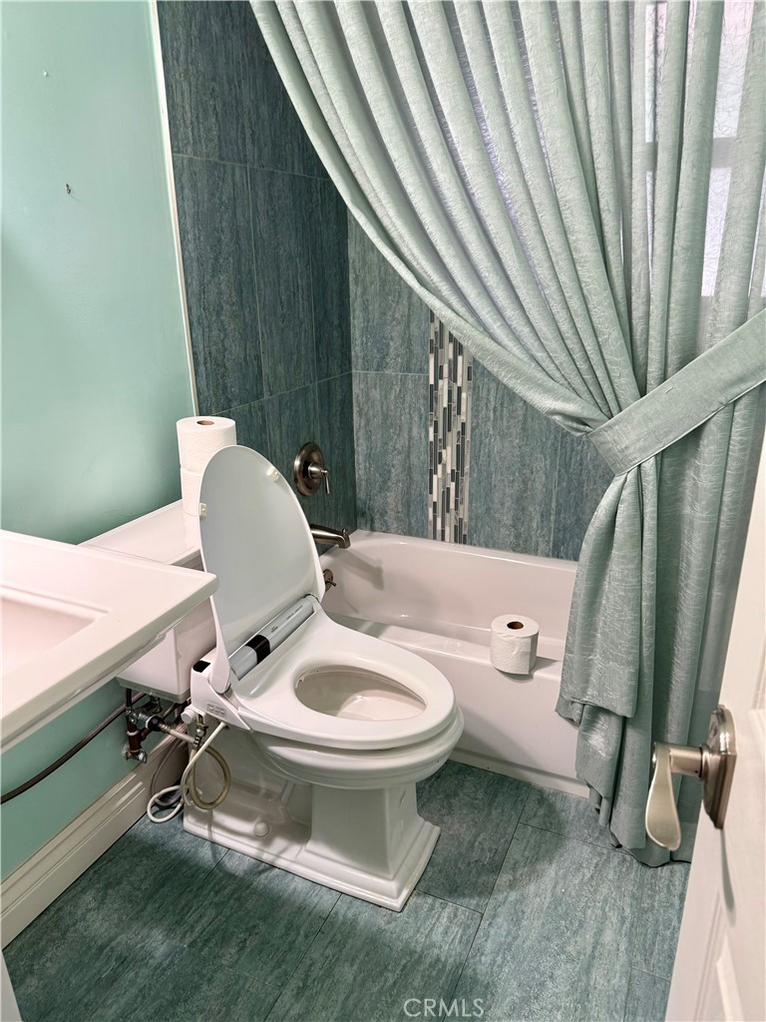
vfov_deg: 71.6
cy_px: 511
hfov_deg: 56.8
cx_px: 383
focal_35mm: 24
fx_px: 708
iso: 160
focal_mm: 6.76
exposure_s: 1/60
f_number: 1.78
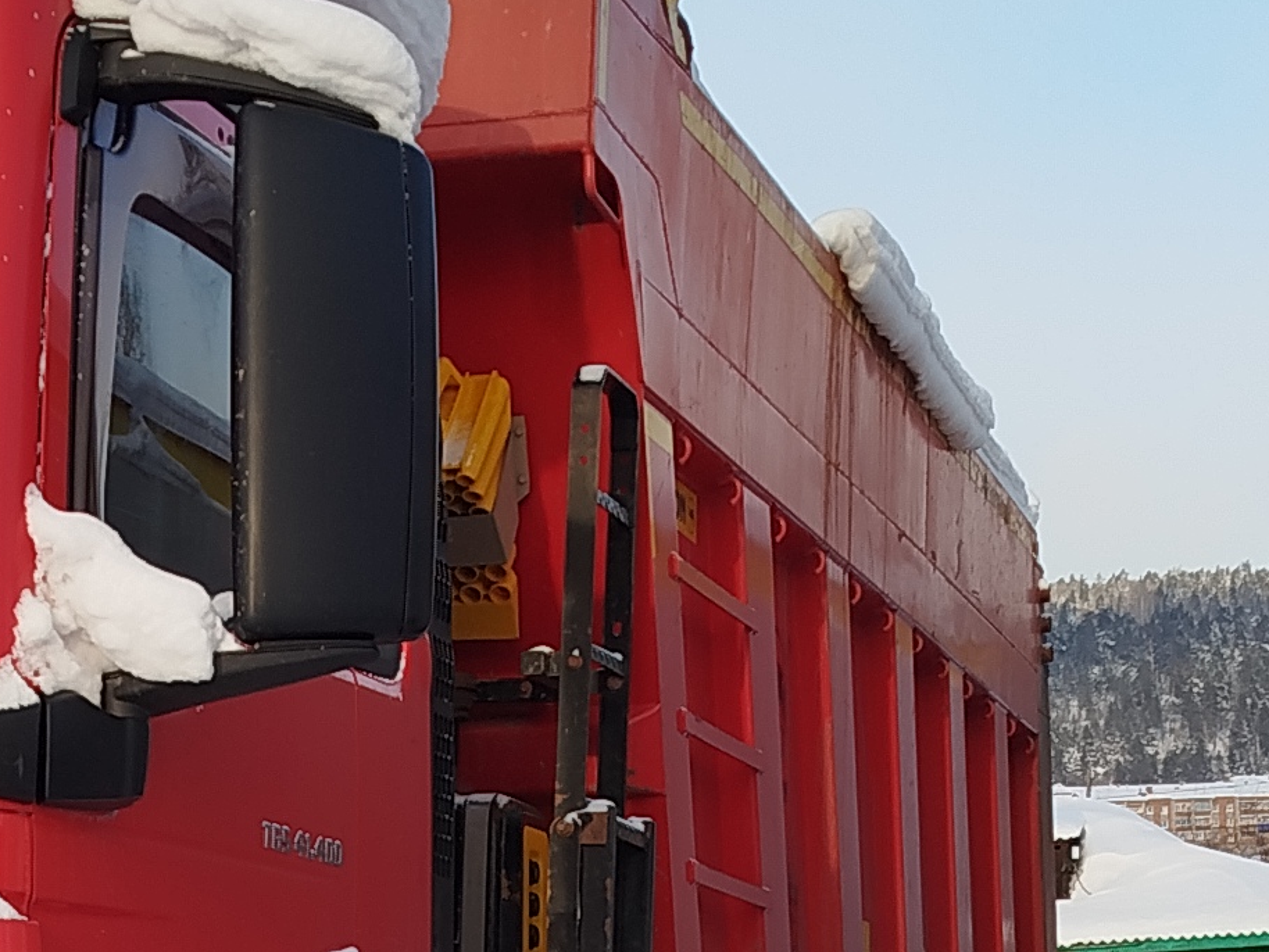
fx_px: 3850
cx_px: 129
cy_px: 1105
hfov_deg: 18.4
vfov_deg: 13.7
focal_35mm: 105
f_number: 1.7
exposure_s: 1/413
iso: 50
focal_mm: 5.31
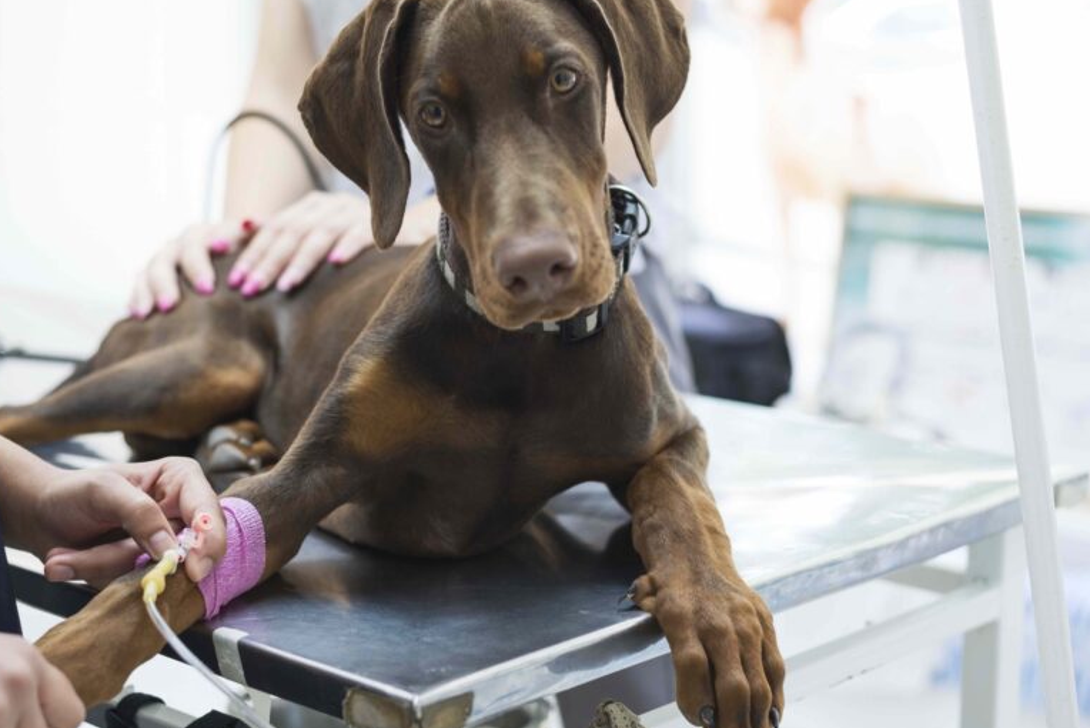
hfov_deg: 30.0
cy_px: 380
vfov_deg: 20.3
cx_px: 487
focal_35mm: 67
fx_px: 2029
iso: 400
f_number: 2.8
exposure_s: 1/125
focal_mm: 50
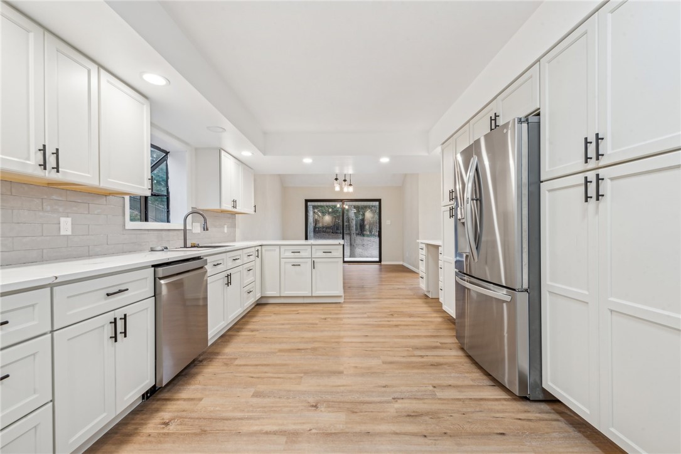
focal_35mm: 14
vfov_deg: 81.2
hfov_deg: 104.2
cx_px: 340
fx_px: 265
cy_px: 227
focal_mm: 14
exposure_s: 1/2.5
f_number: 11
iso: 50
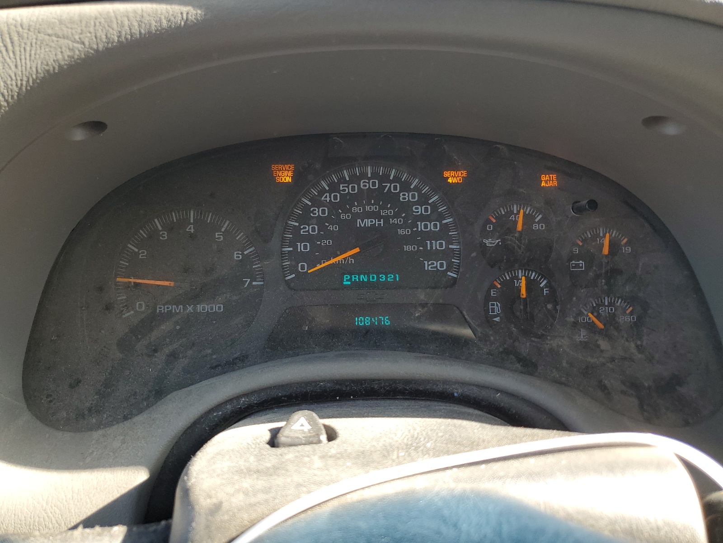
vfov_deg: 53.1
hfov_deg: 67.3
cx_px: 362
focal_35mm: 26
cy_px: 272
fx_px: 543
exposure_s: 1/133
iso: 50
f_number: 1.5
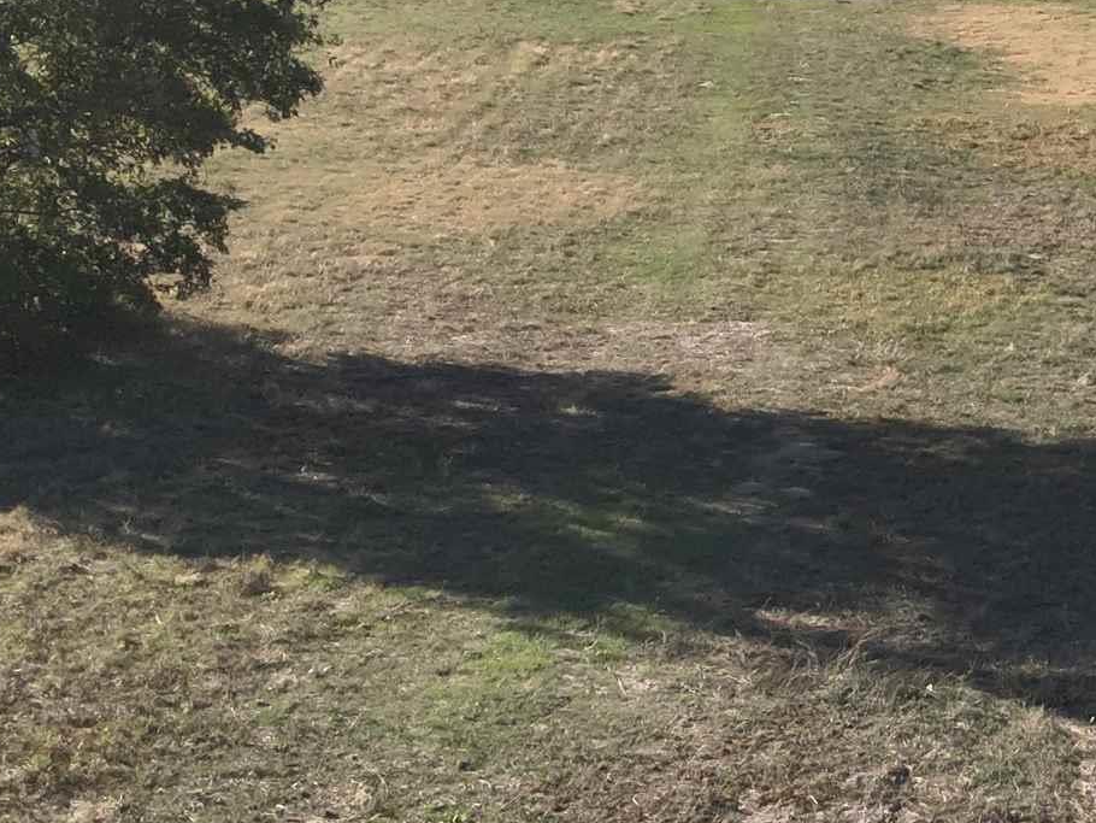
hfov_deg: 23.3
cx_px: 1060
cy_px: 245
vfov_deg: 18.1
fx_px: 2565
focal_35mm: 81
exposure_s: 1/1250
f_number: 2.8
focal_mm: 4.4
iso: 100
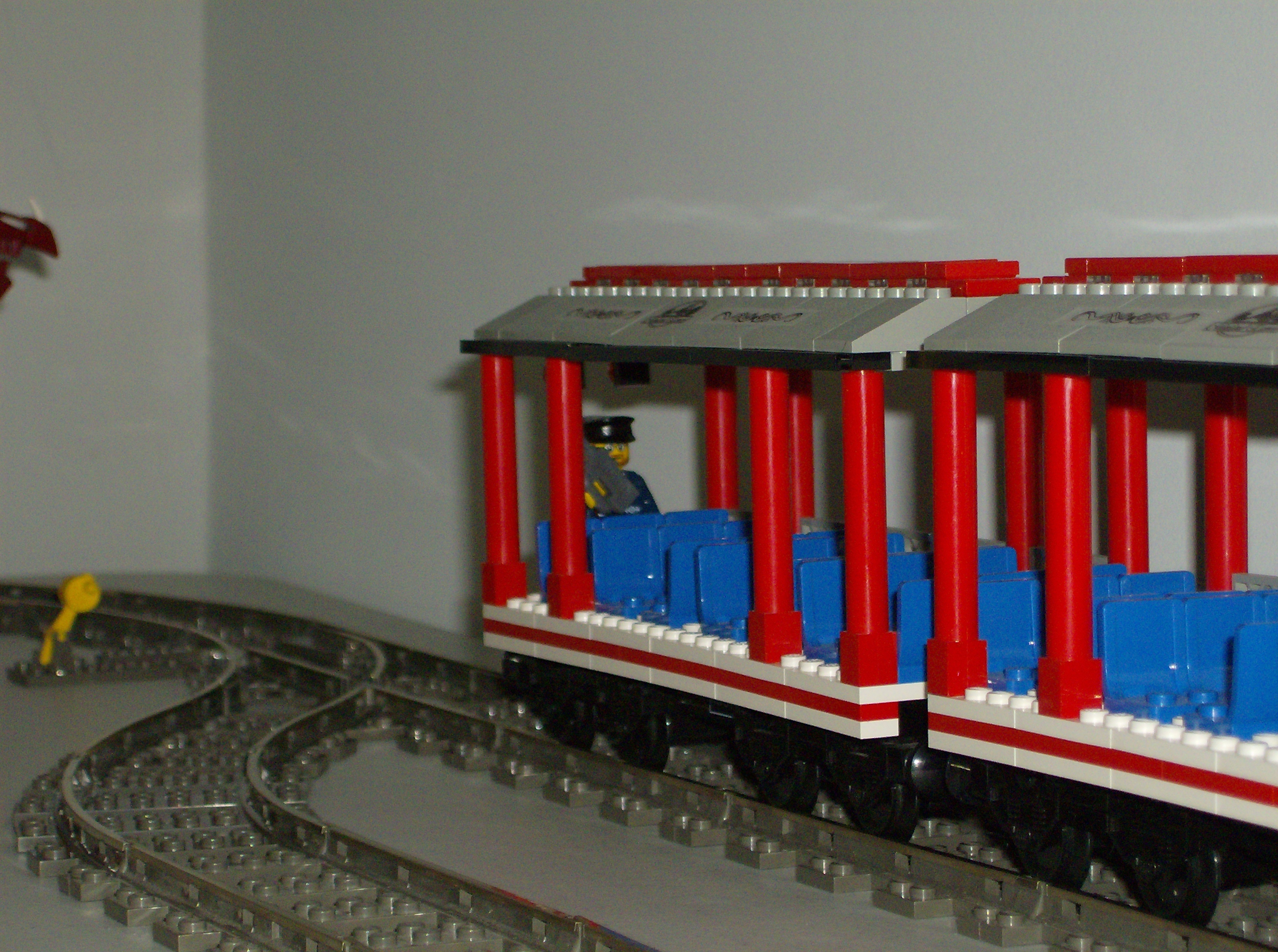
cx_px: 639
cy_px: 476
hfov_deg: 18.1
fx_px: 4015
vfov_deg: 13.5
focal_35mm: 109
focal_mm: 18
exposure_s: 1/125
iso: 200
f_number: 4.8
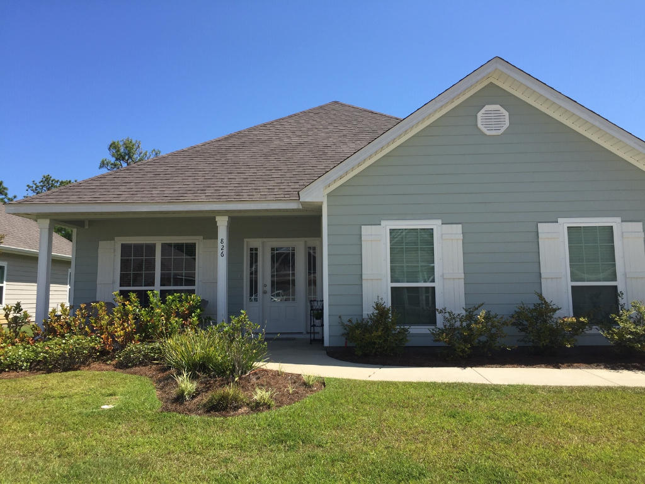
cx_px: 322
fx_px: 540
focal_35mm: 29
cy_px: 242
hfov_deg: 61.7
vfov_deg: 48.2
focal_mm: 4.15
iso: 32
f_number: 2.2
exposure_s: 1/1721
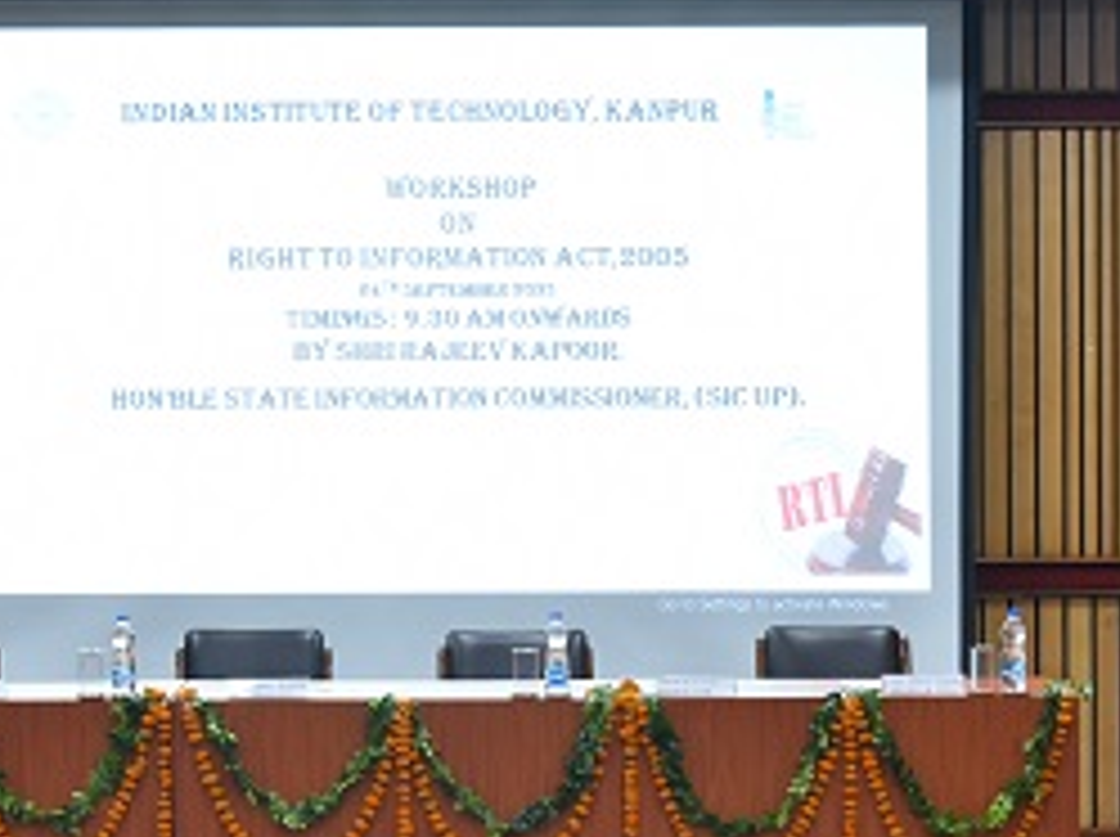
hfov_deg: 22.5
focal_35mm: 87
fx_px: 2811
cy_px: 392
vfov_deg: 16.9
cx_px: 634
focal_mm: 50
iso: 2000
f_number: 4
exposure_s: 1/100
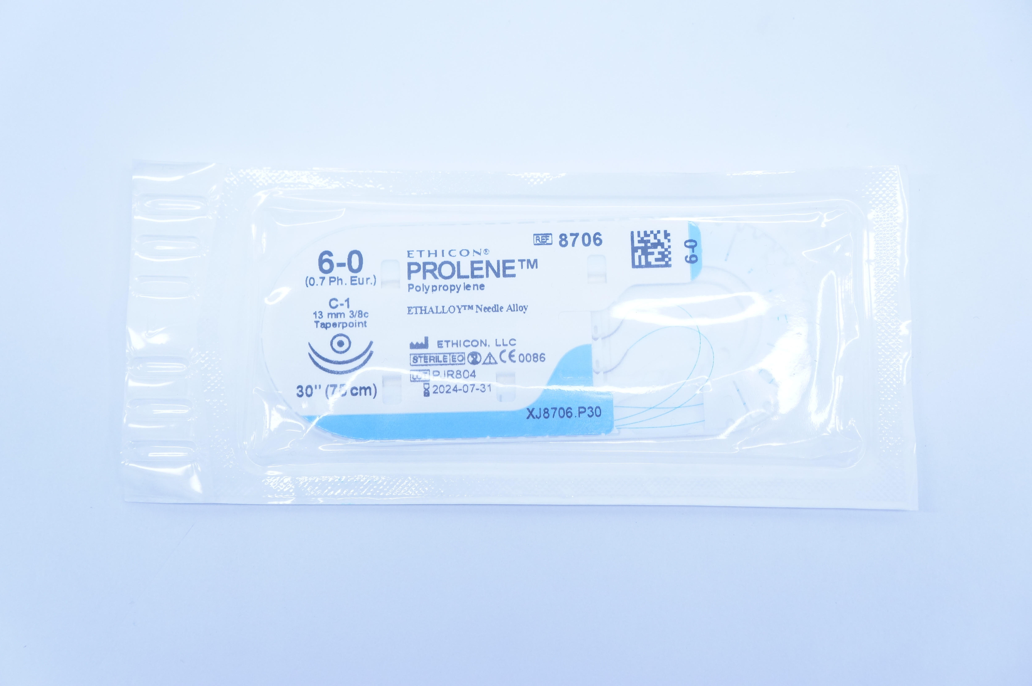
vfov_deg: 26.4
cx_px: 516
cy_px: 343
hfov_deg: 38.9
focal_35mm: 51
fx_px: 1460
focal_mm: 34
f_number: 4.5
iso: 800
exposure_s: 1/250
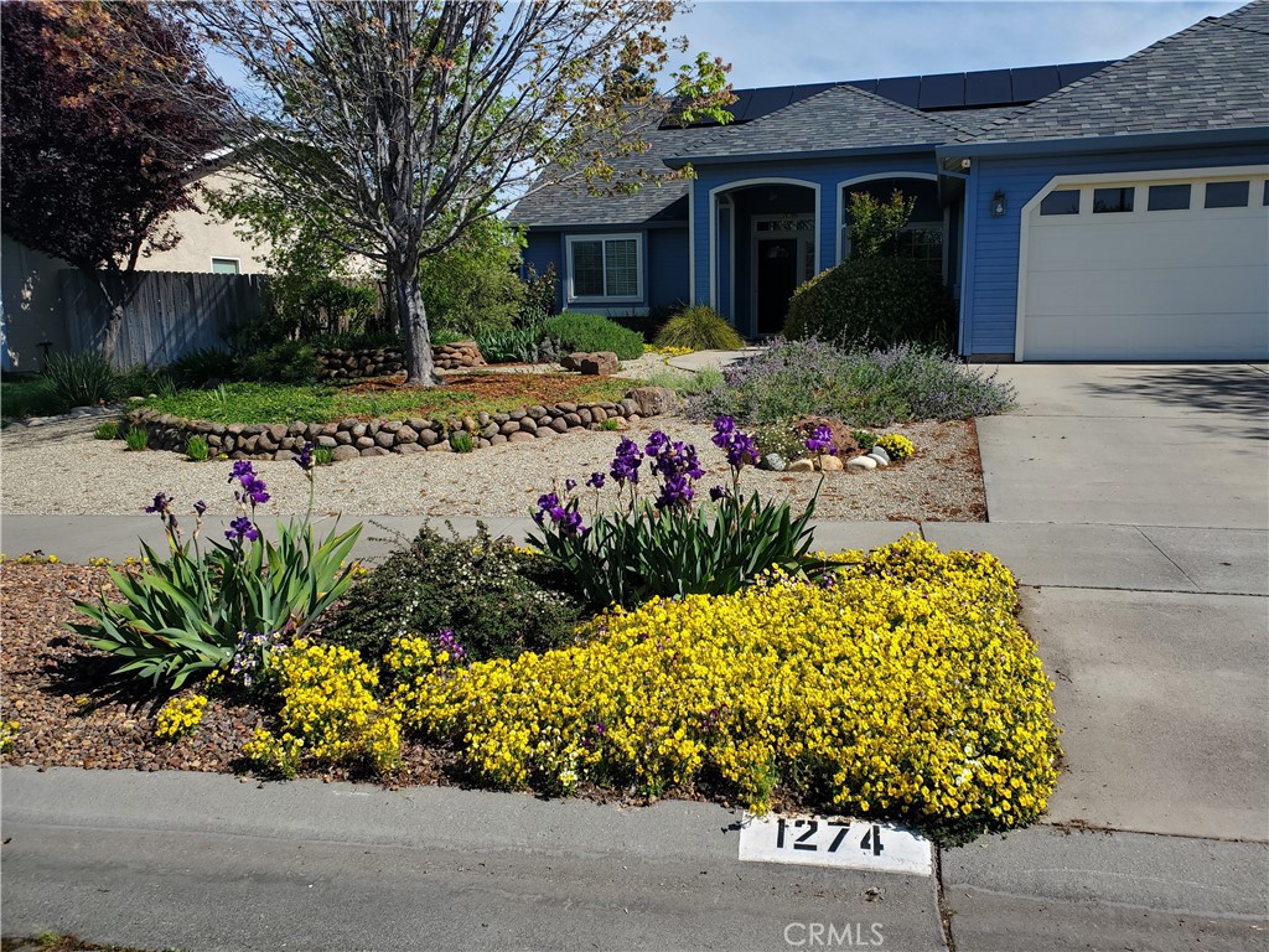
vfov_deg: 53.1
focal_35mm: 26
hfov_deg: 67.3
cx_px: 634
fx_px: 953
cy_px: 476
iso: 50
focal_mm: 4.3
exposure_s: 1/1322
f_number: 2.4
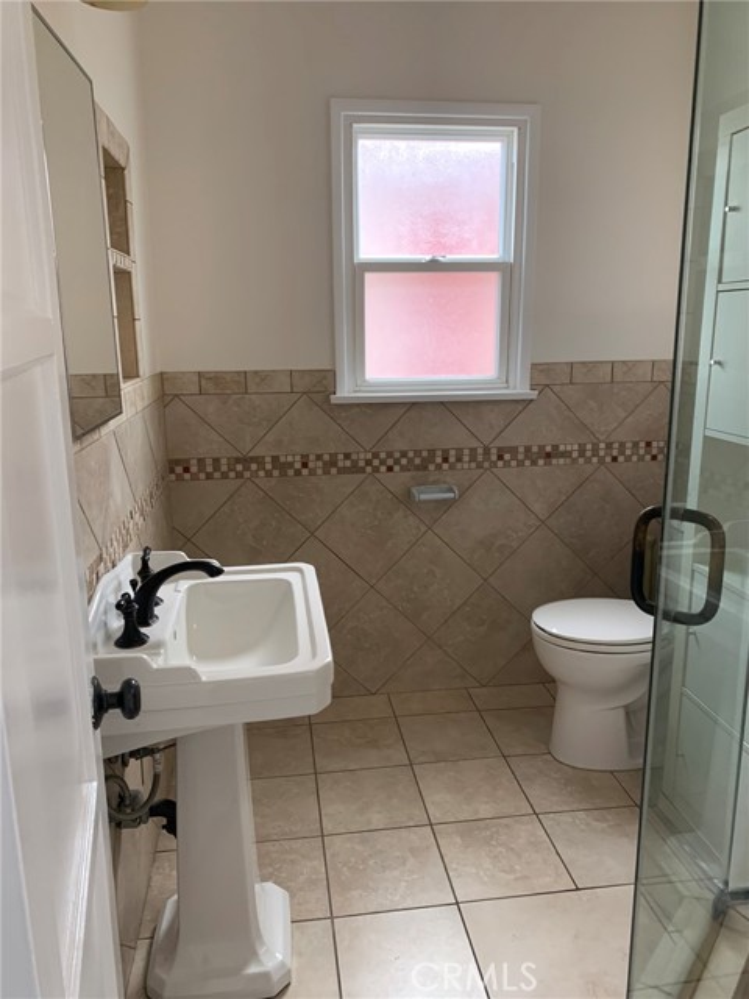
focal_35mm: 26
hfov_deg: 53.1
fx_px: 750
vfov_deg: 67.3
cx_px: 374
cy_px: 500
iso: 125
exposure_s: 1/60
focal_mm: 4.25
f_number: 1.8
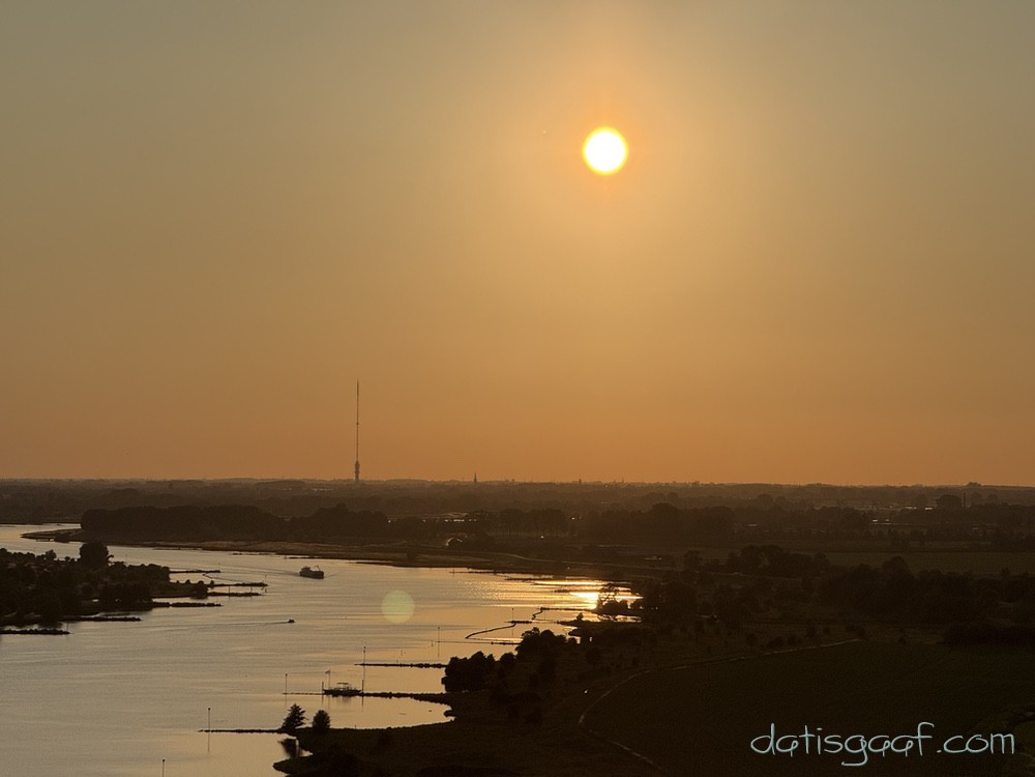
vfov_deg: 12.3
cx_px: 518
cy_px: 388
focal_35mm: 120
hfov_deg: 16.4
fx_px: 3588
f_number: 2.8
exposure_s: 1/3690
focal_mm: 15.66
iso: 40
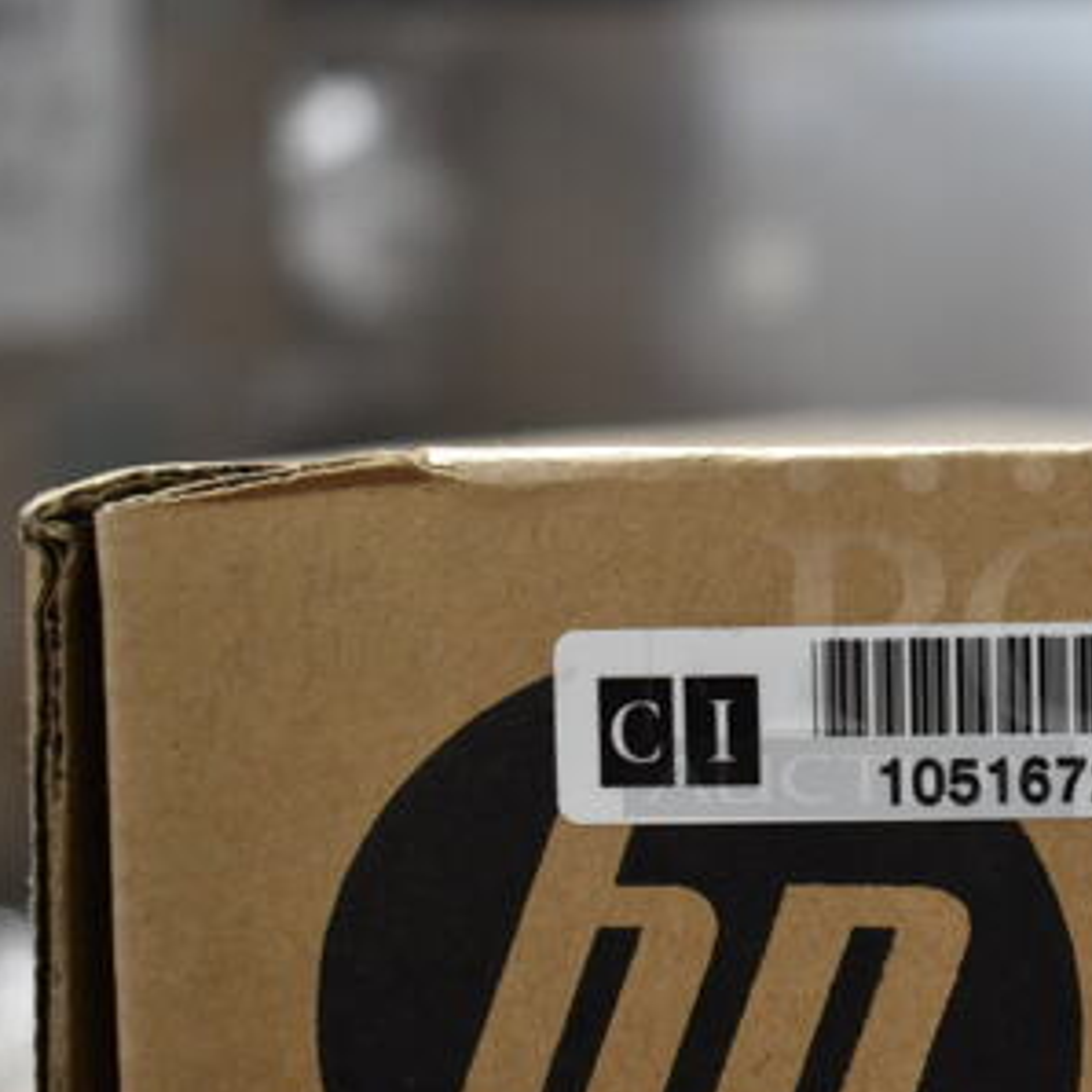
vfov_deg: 22.8
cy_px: 623
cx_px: 1033
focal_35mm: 76
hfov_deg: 22.1
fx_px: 2708
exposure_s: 1/50
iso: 900
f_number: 4.2
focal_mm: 29
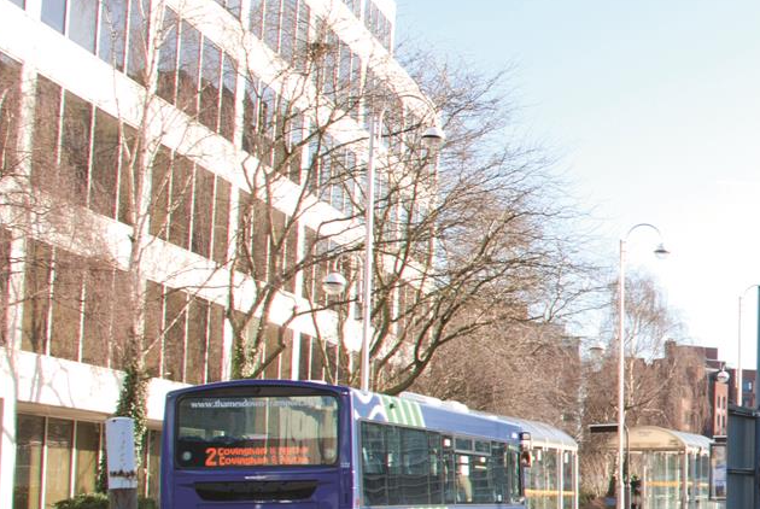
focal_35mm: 83
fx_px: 1755
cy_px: 349
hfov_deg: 21.0
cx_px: 1112
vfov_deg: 16.5
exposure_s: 1/125
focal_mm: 18
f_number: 5.6
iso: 100
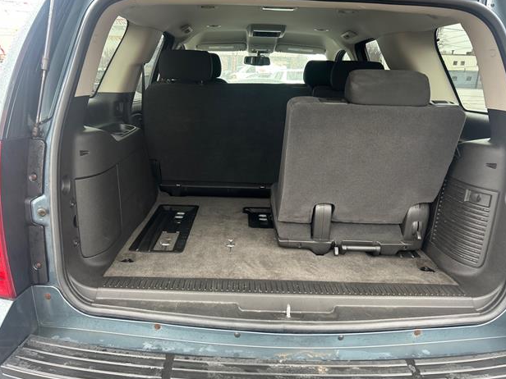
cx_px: 247
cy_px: 189
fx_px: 395
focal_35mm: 27
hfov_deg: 65.3
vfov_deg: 51.4
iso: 200
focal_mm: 5.7
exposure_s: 1/60
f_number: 1.5
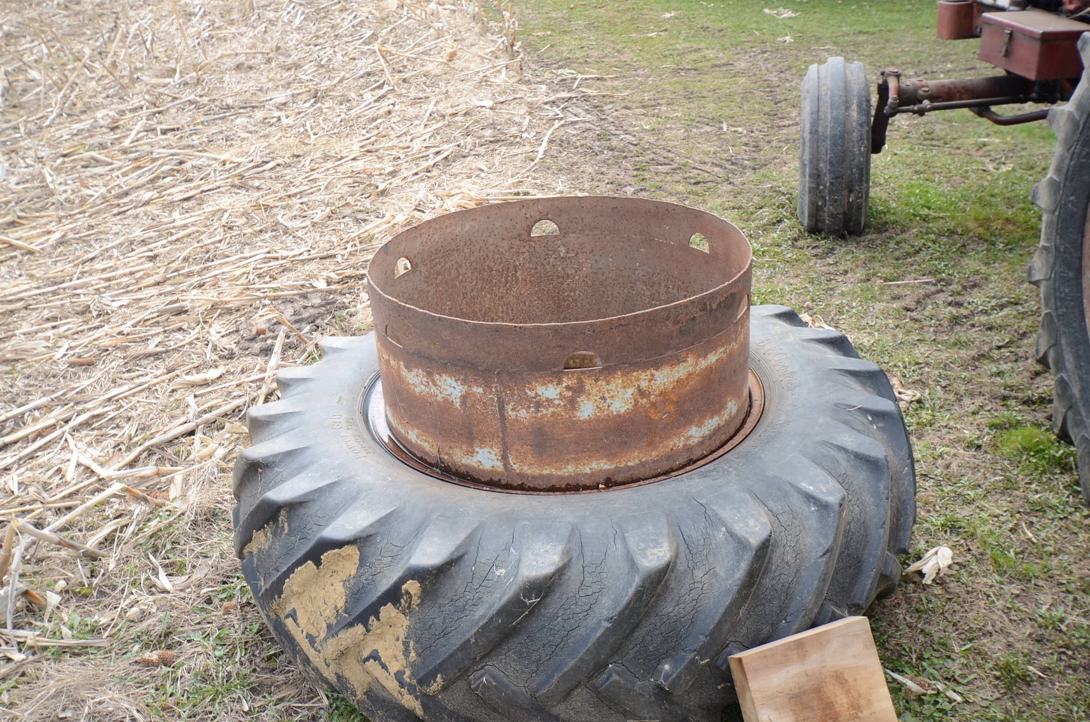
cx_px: 545
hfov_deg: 53.2
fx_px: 1088
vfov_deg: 36.7
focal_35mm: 36
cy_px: 361
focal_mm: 24
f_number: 6.3
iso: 250
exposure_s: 1/200
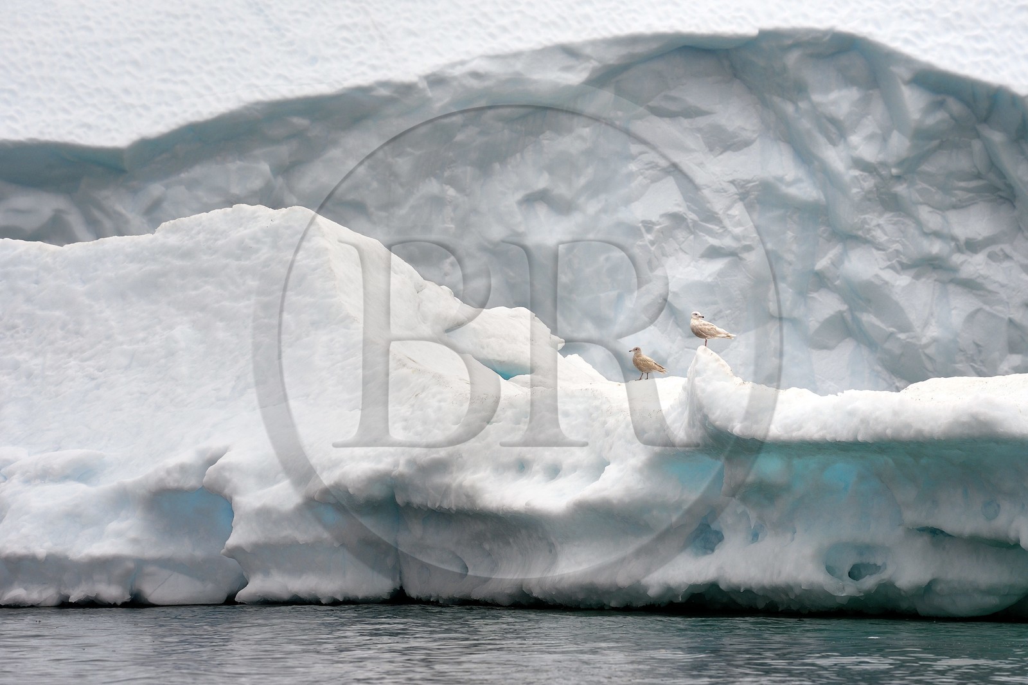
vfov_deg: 6.9
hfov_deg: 10.3
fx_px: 5710
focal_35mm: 200
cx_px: 514
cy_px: 342
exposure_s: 1/640
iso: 400
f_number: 5
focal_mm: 200
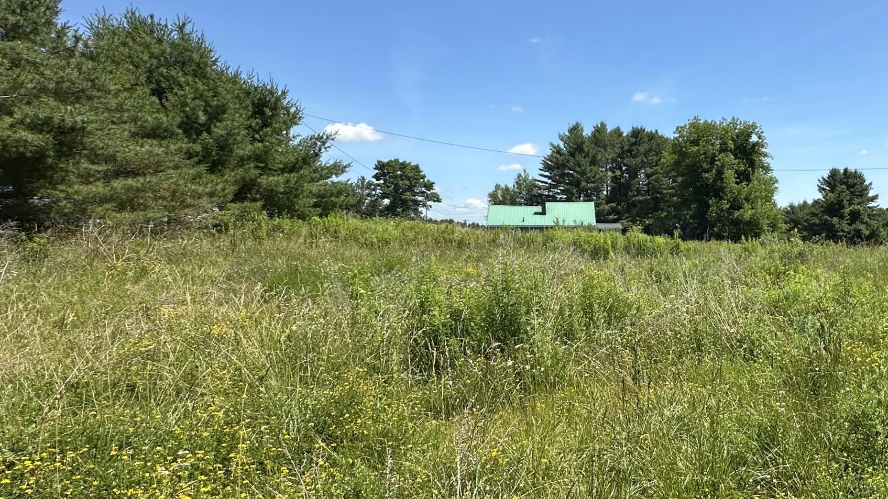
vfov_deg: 42.7
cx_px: 687
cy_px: 293
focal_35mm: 27
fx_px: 636
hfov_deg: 64.8
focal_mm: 2.22
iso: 50
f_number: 2.2
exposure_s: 1/1553
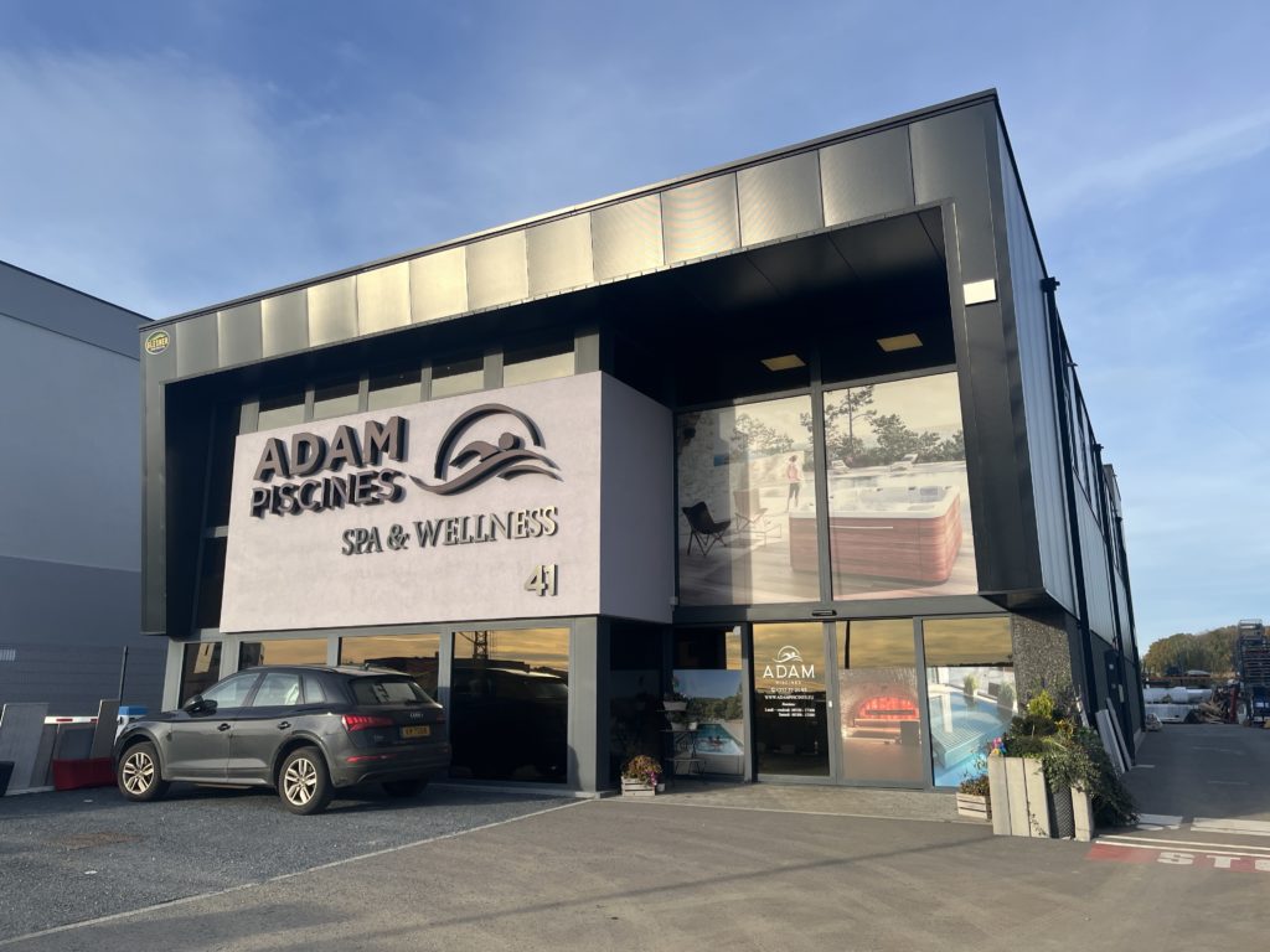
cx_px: 635
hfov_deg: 67.3
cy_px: 476
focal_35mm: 26
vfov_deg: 53.1
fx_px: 954
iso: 50
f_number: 1.6
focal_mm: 5.1
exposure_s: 1/1862
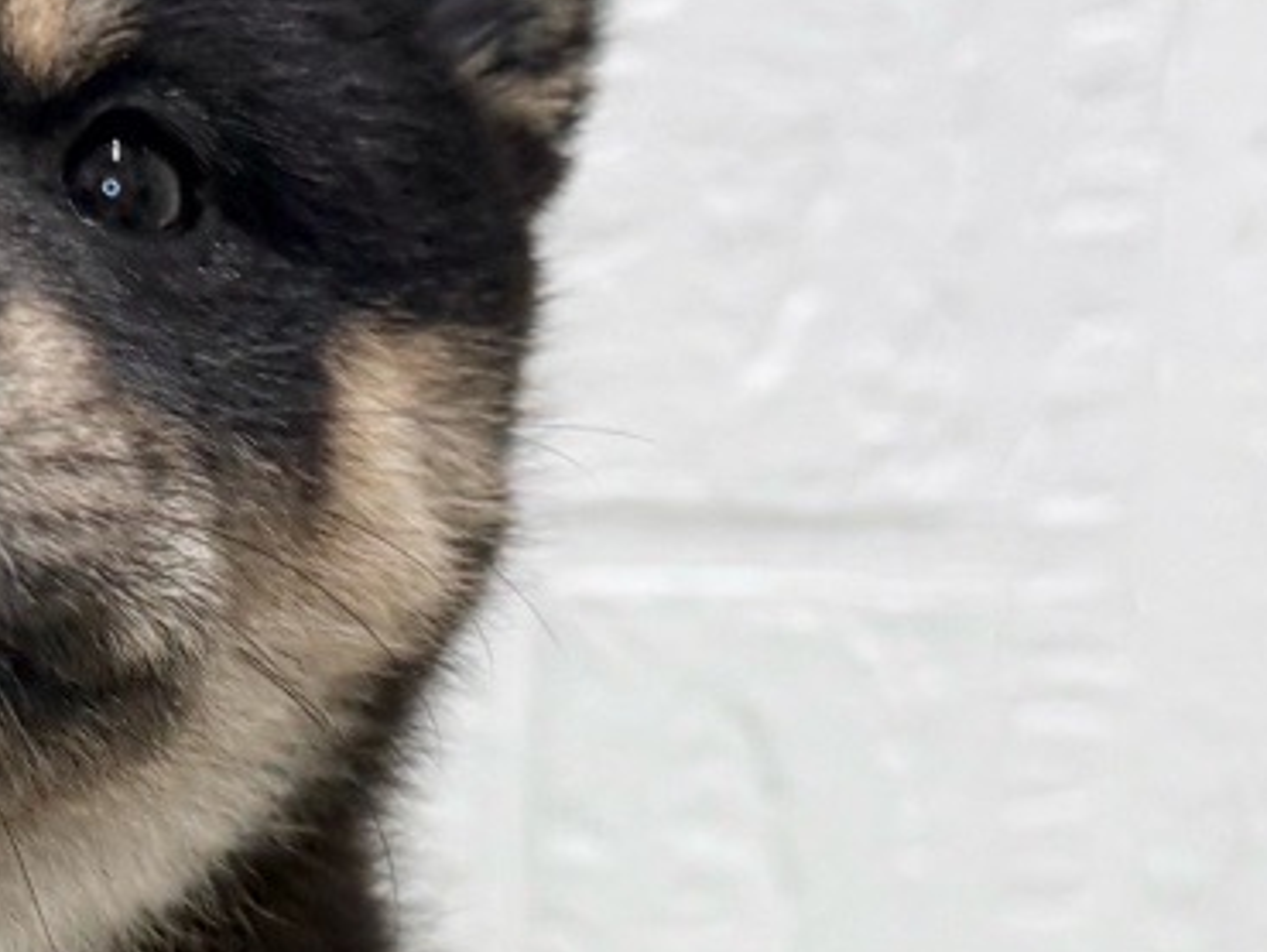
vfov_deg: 17.0
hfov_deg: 22.2
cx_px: -134
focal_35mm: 83
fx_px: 3040
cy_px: 1157
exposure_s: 1/100
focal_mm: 6.76
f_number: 1.78
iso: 125
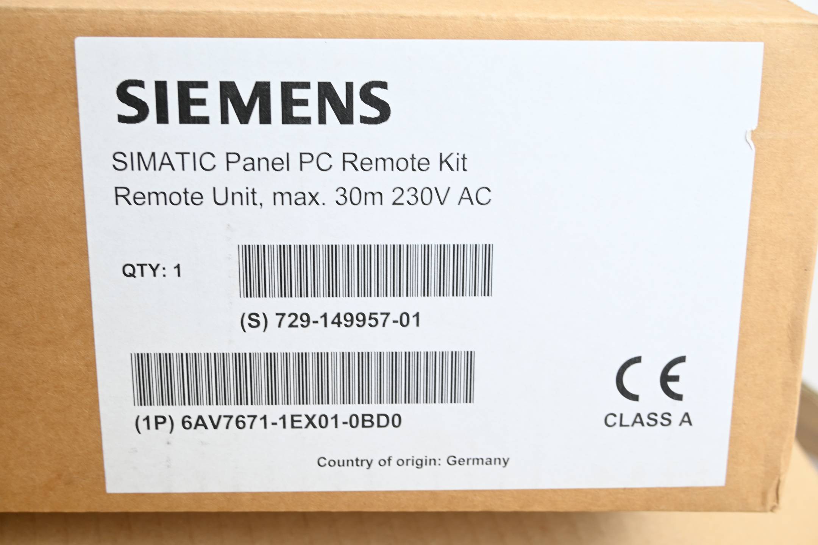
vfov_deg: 34.2
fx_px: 886
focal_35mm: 39
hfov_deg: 49.6
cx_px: 409
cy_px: 272
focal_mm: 26
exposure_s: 1/40
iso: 125
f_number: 5
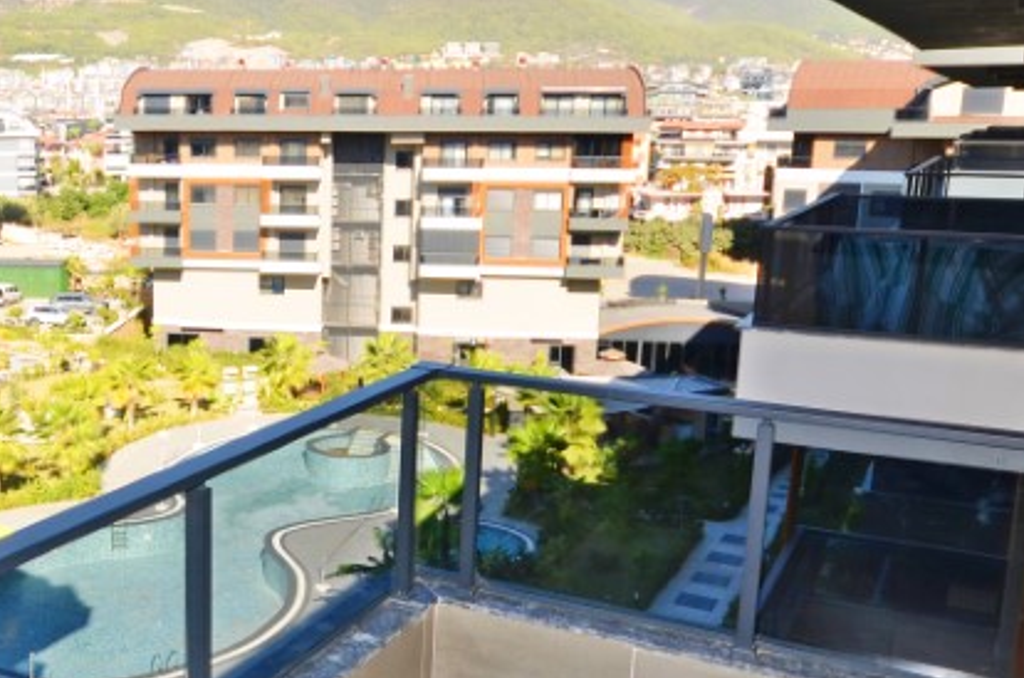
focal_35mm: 42
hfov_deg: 44.2
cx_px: 203
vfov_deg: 31.7
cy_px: 332
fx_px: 1192
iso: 100
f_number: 7.1
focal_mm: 10
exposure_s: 1/200
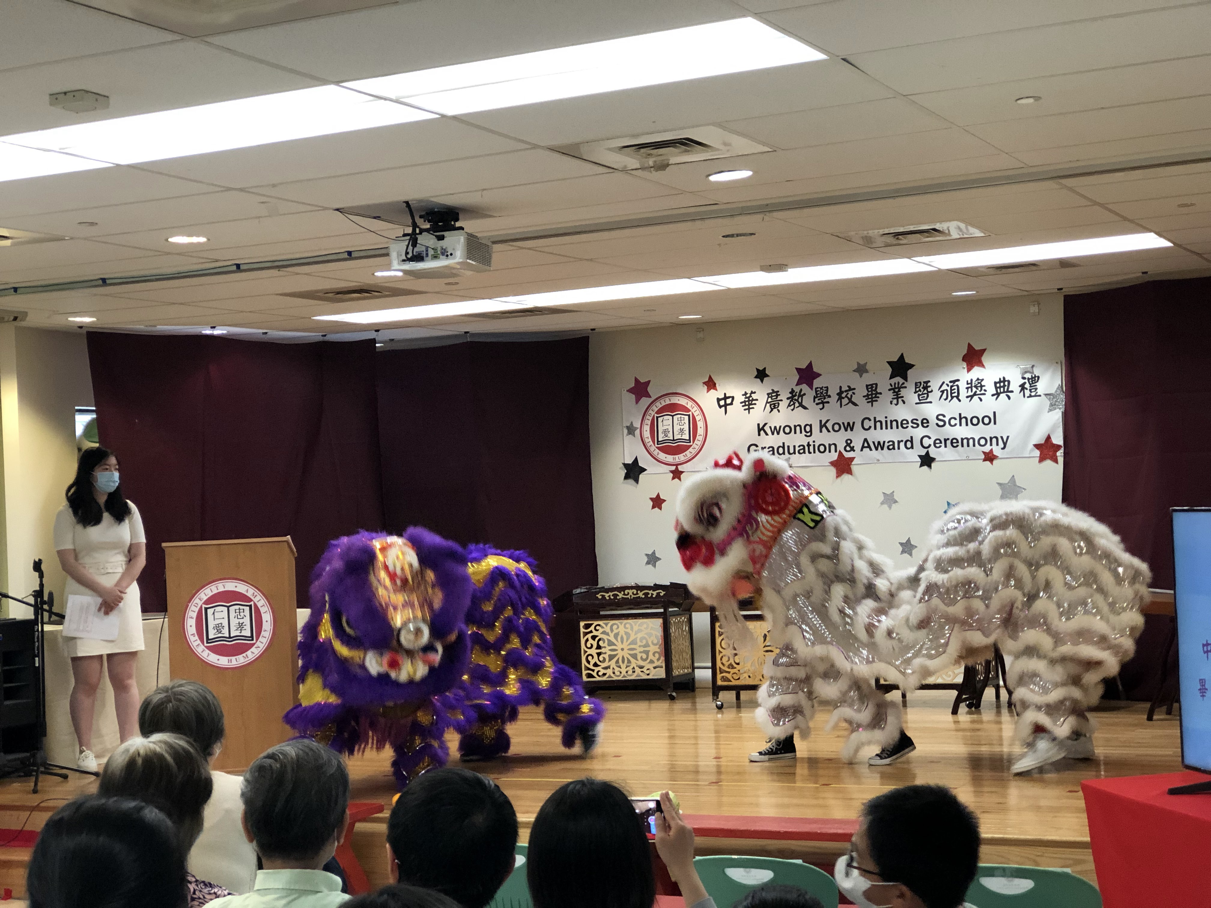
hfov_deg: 33.8
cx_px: 606
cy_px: 454
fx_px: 1994
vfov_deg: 25.7
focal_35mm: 57
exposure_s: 1/30
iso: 200
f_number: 2.8
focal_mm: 6.6
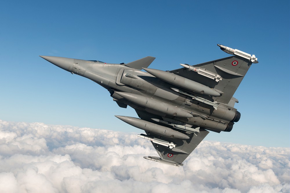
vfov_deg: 28.1
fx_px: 387
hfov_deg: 41.1
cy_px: 96
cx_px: 145
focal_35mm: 48
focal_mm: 48
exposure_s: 1/1000
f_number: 8
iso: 200
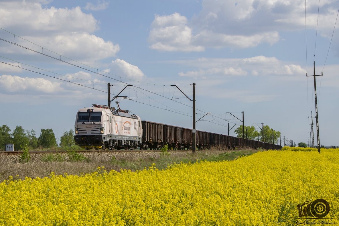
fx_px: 800
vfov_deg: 16.1
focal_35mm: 85
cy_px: 113
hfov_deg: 23.9
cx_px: 169
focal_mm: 56
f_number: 11
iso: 200
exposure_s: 1/400
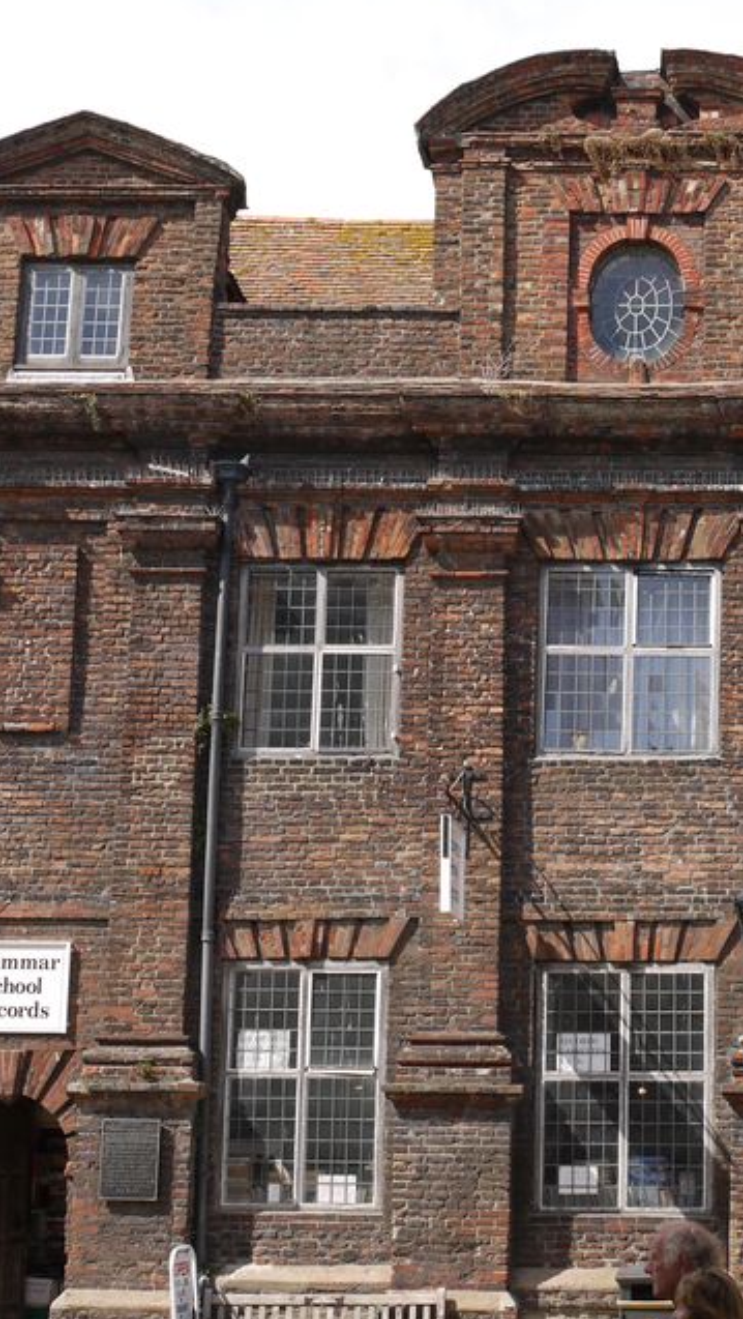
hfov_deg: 18.8
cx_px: 660
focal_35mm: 63
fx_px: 2203
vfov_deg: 33.3
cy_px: 735
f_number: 7.1
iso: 100
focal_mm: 18
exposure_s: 1/200
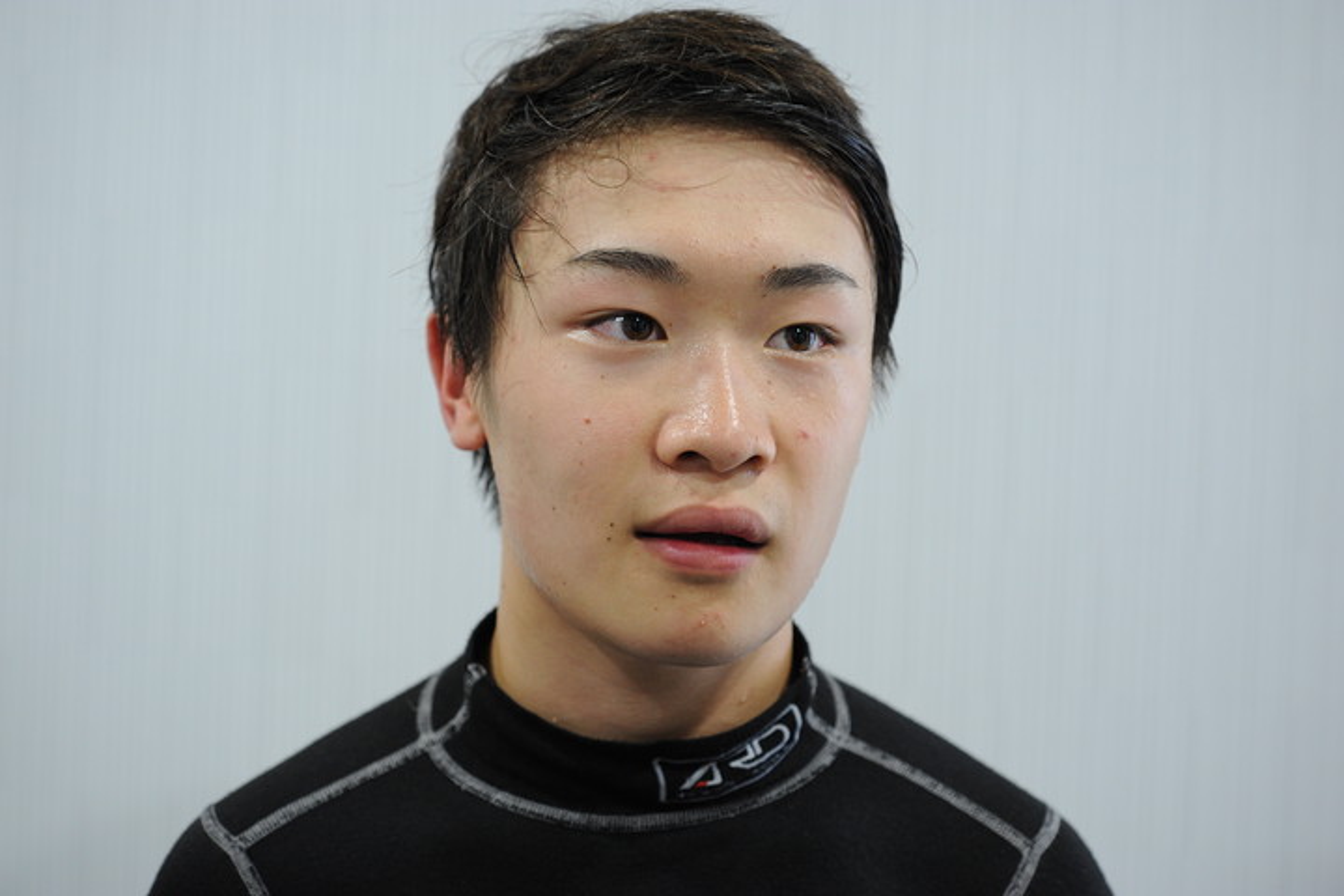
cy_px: 448
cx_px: 672
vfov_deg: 24.6
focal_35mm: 55
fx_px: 2053
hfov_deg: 36.2
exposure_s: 1/60
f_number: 4
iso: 1600
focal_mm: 55
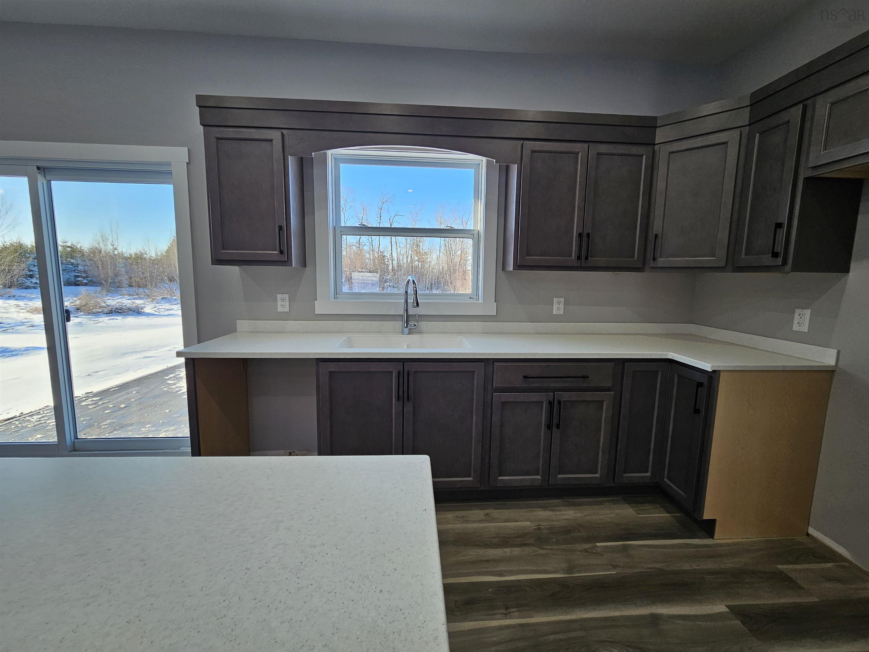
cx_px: 434
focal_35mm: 13
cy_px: 326
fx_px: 326
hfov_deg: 106.2
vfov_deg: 89.9
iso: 80
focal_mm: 2.2
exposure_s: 1/225
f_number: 2.2
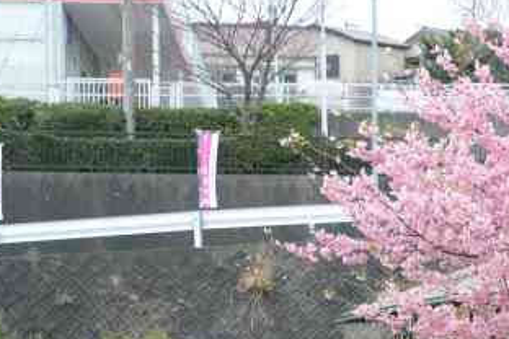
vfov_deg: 9.1
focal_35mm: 151
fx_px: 2135
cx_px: 543
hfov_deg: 13.4
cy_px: 249
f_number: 8
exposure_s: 1/400
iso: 800
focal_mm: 62
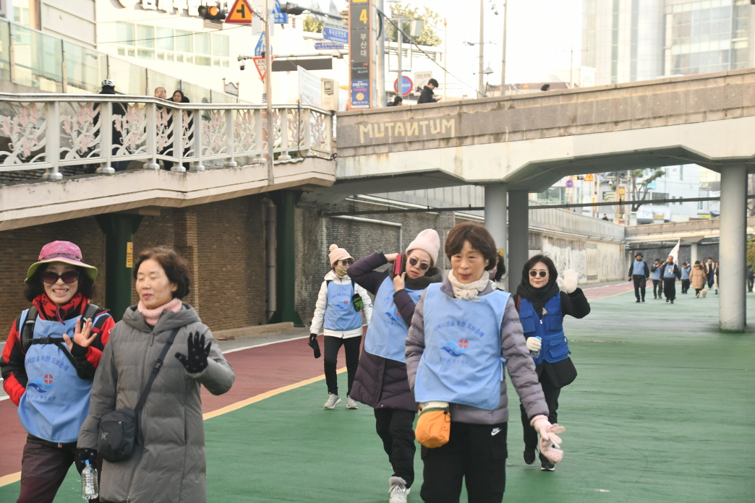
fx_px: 1950
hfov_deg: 21.9
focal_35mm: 93
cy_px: 252
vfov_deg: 14.7
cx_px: 378
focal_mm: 62
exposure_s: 1/250
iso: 1000
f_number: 5.6
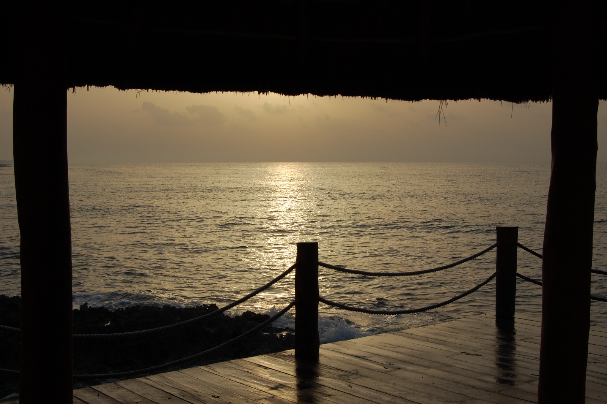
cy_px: 202
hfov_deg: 38.9
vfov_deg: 26.4
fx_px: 859
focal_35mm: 51
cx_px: 304
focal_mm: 34
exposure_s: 1/500
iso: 200
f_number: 11
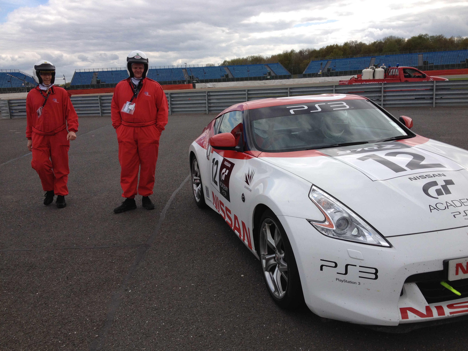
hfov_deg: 52.6
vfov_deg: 40.7
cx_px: 234
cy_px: 176
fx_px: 473
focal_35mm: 35
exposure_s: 1/1346
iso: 64
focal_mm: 4.28
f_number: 2.4
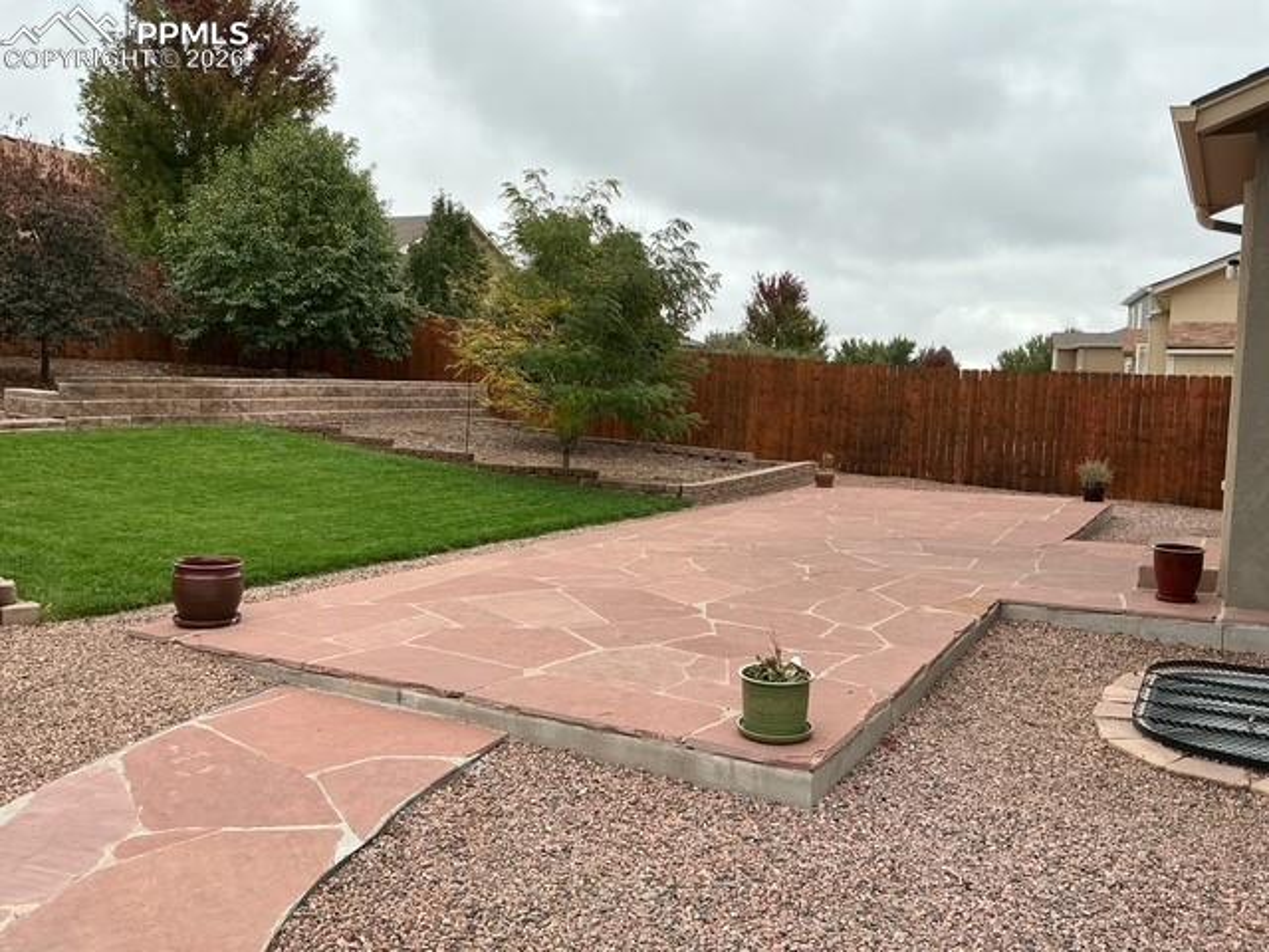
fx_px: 1063
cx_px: 634
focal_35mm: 29
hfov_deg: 61.7
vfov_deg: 48.2
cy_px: 476
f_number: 1.8
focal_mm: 3
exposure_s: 1/403
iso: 25
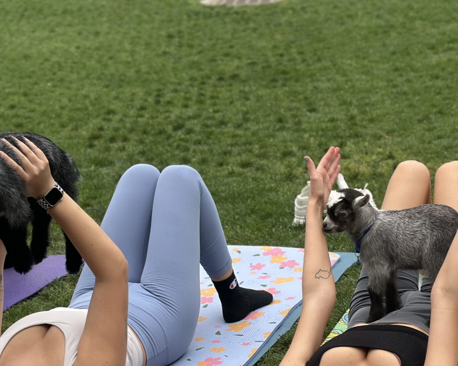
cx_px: 234
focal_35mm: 88
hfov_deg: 21.7
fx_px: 1193
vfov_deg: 17.4
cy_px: 242
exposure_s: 1/444
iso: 80
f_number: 1.78
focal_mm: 6.86
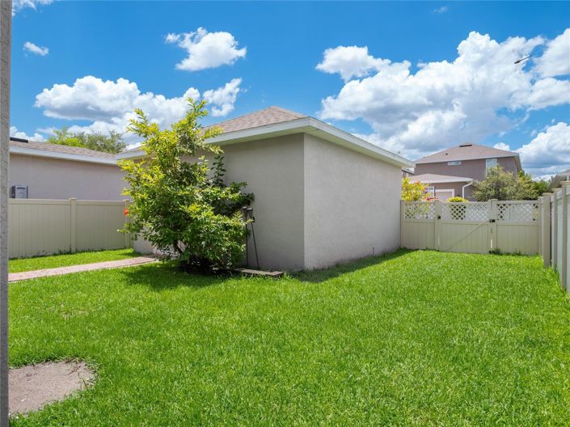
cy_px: 214
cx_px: 285
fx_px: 329
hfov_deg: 81.8
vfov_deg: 65.9
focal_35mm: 20
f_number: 5.6
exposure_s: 1/640
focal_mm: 10
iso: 200
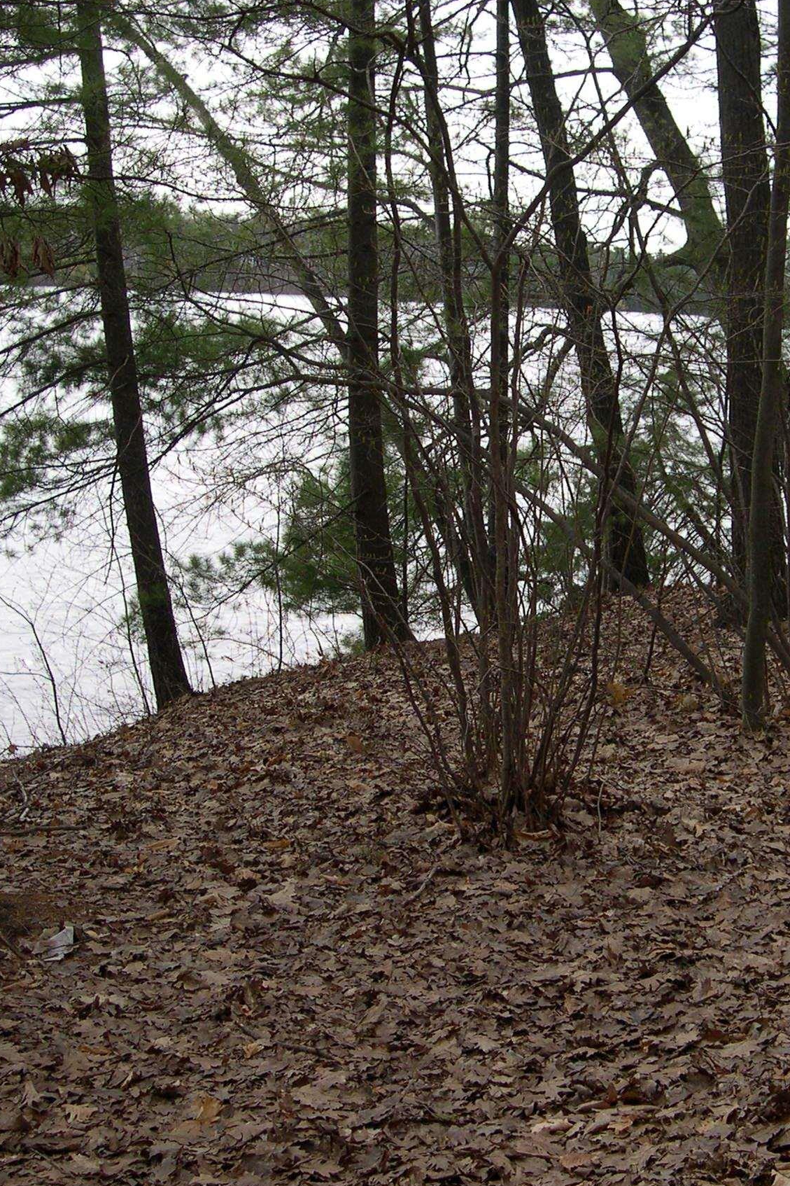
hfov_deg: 25.5
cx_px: 454
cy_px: 593
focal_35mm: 53
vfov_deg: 37.5
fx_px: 1745
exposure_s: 1/590
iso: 100
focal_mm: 8
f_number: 2.8
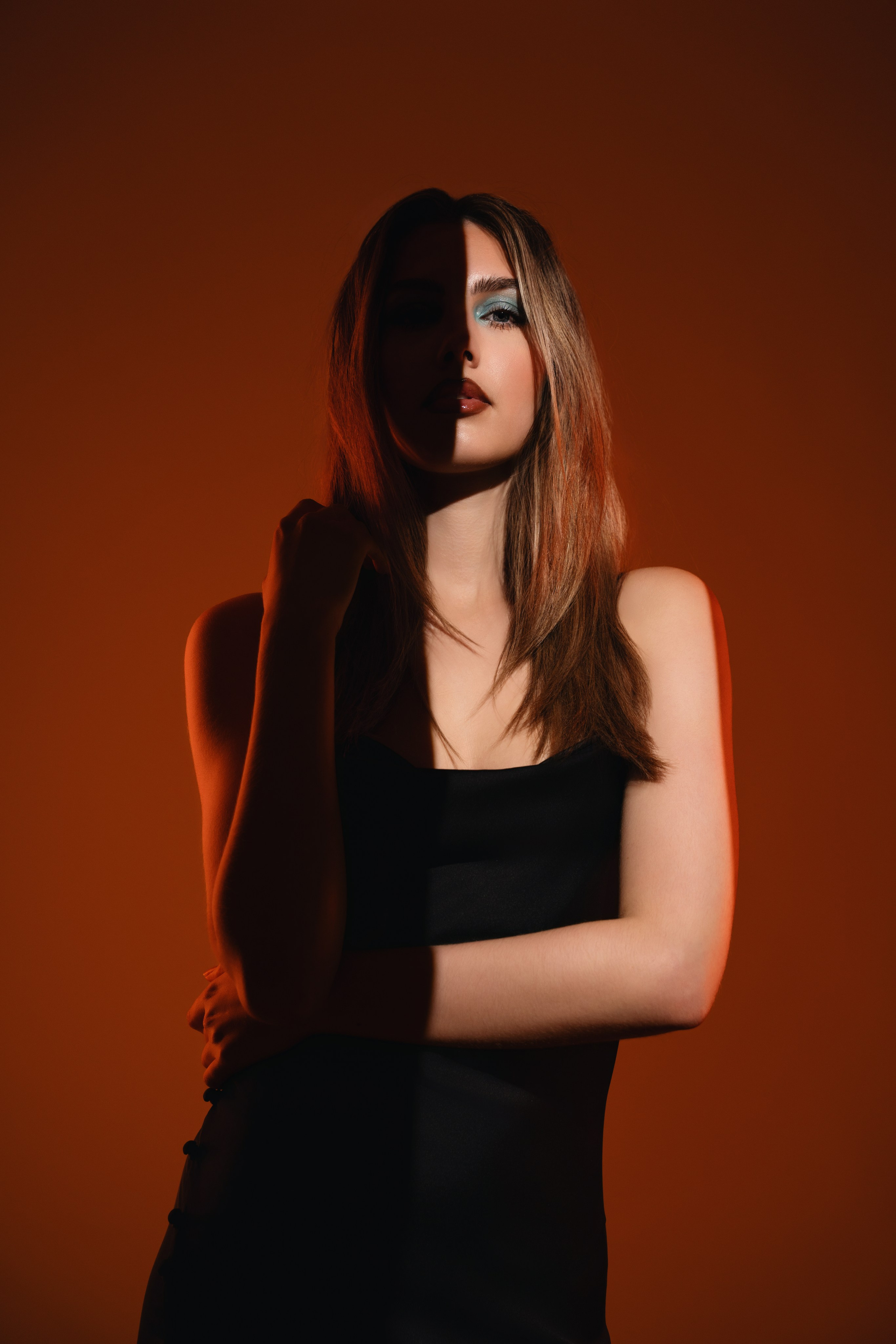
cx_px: 448
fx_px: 1990
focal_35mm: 53
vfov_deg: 37.3
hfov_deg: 25.4
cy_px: 672
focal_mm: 53.3
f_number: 4.5
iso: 320
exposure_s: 1/400
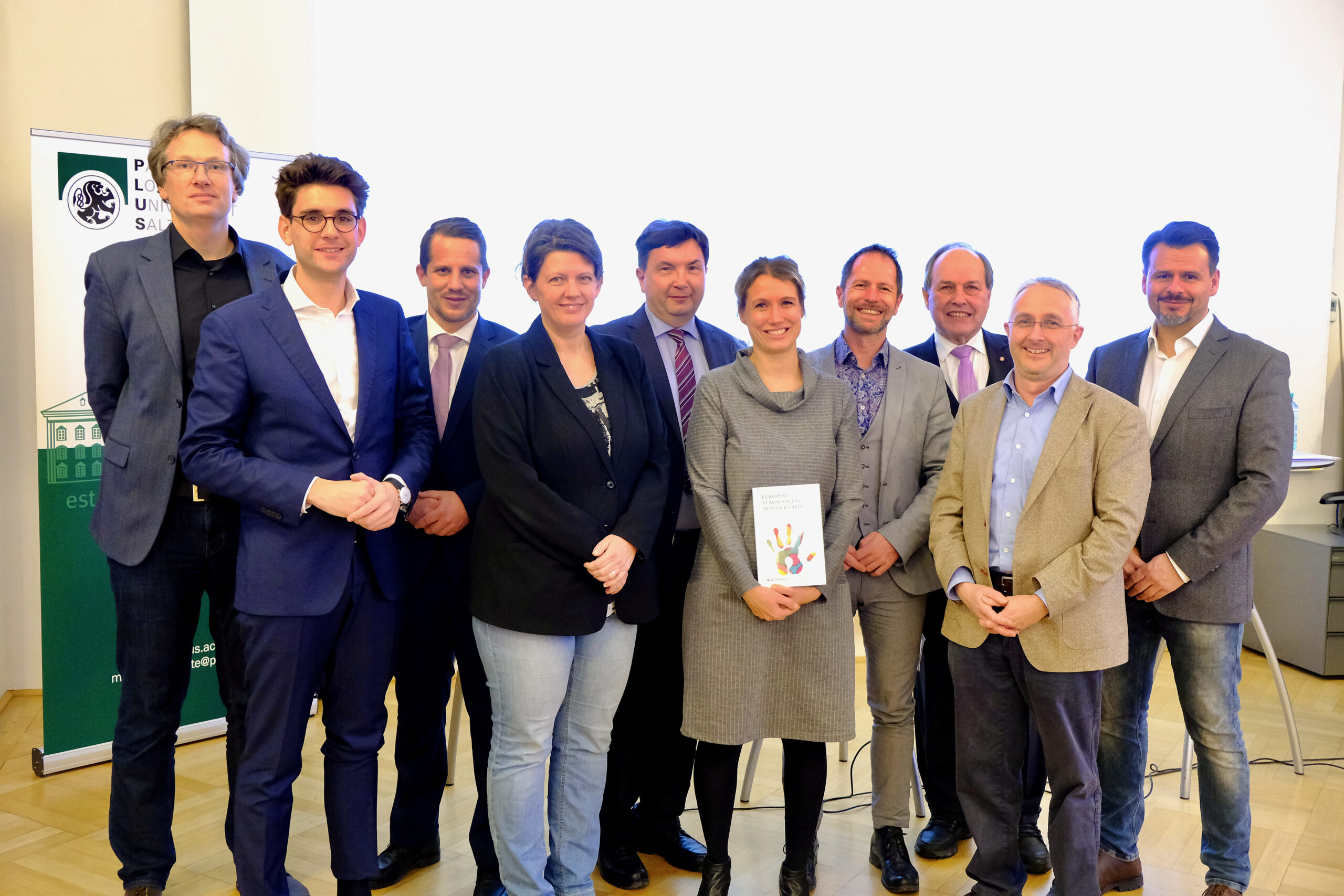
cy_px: 448
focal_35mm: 35
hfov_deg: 54.4
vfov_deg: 37.9
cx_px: 672
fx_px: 1307
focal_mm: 23.3
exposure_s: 1/38
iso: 2500
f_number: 3.2
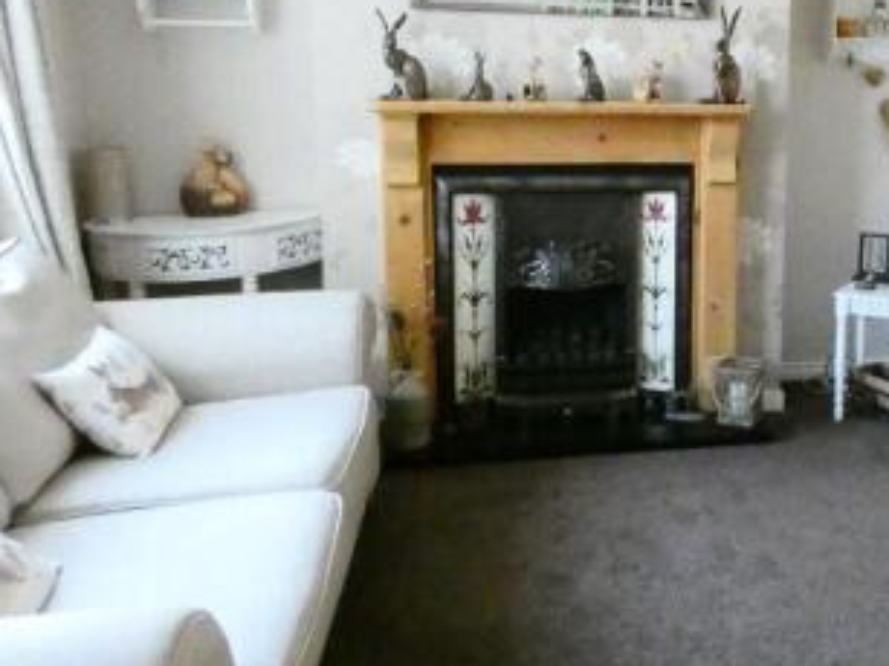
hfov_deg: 45.3
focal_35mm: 38
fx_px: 976
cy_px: 222
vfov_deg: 37.3
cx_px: 769
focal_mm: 3.6
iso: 2500
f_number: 2.8
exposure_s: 1/160
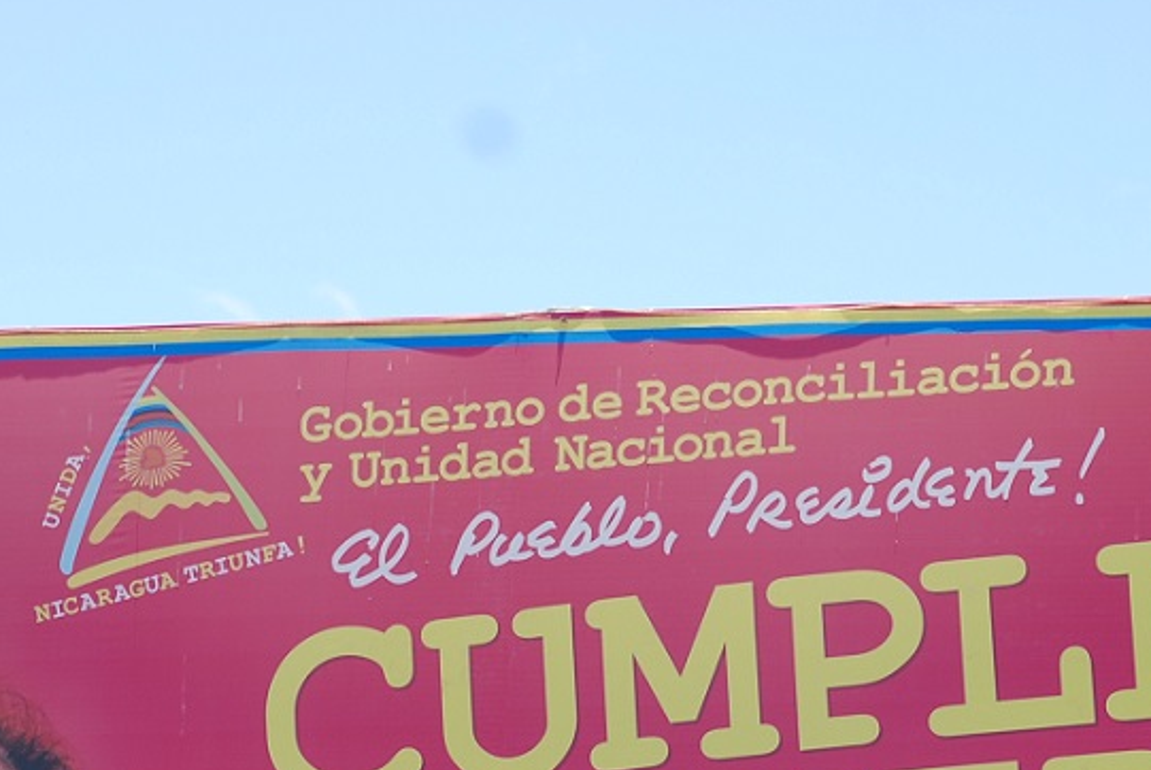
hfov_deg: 6.9
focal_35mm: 298
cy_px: 942
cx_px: 535
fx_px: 9538
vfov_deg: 4.6
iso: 125
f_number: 5.6
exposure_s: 1/250
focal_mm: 80
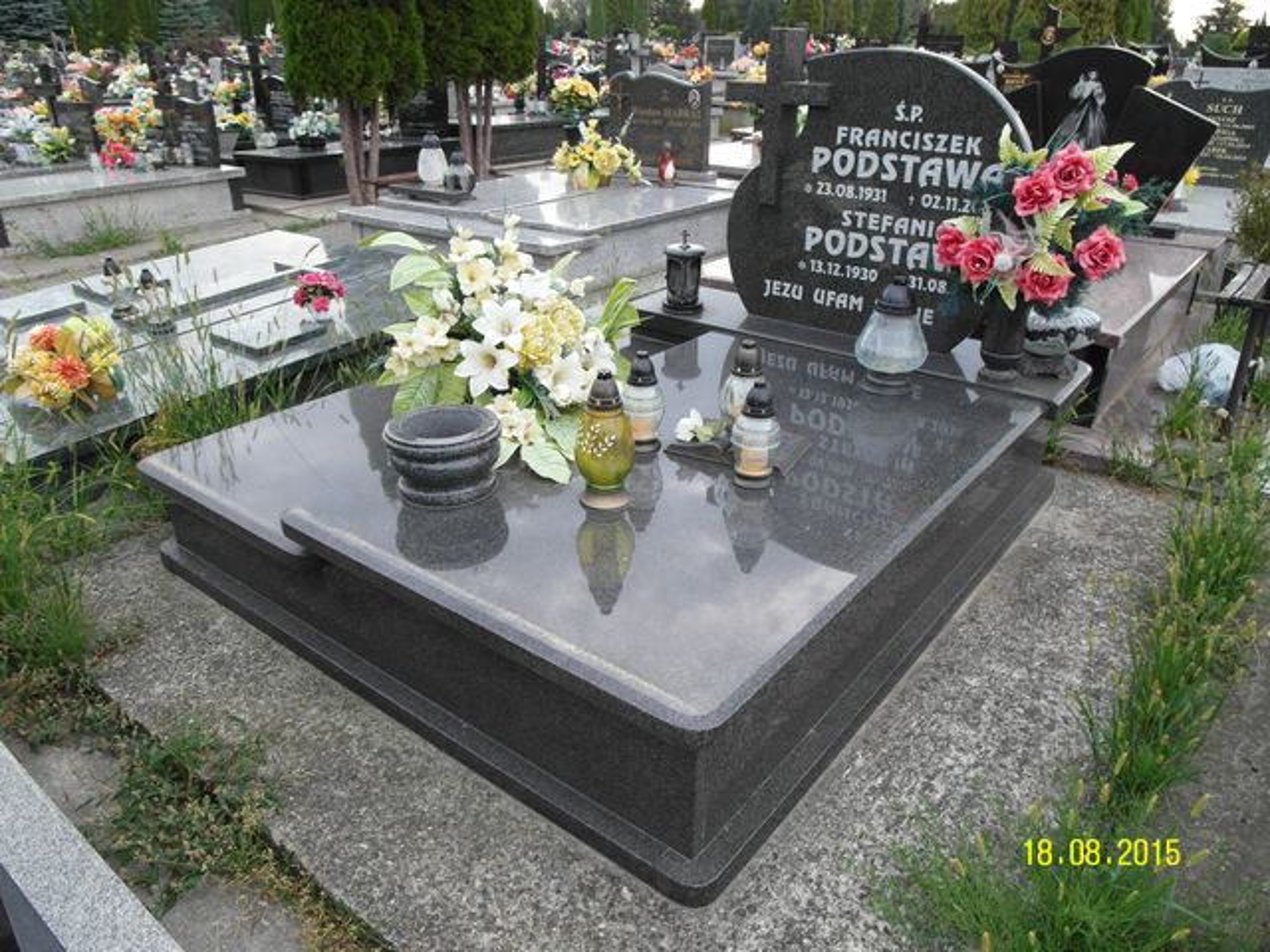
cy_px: 476
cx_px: 635
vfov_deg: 56.8
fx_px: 881
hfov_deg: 71.6
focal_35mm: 24
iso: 80
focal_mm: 5.2
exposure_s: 1/90
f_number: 3.4
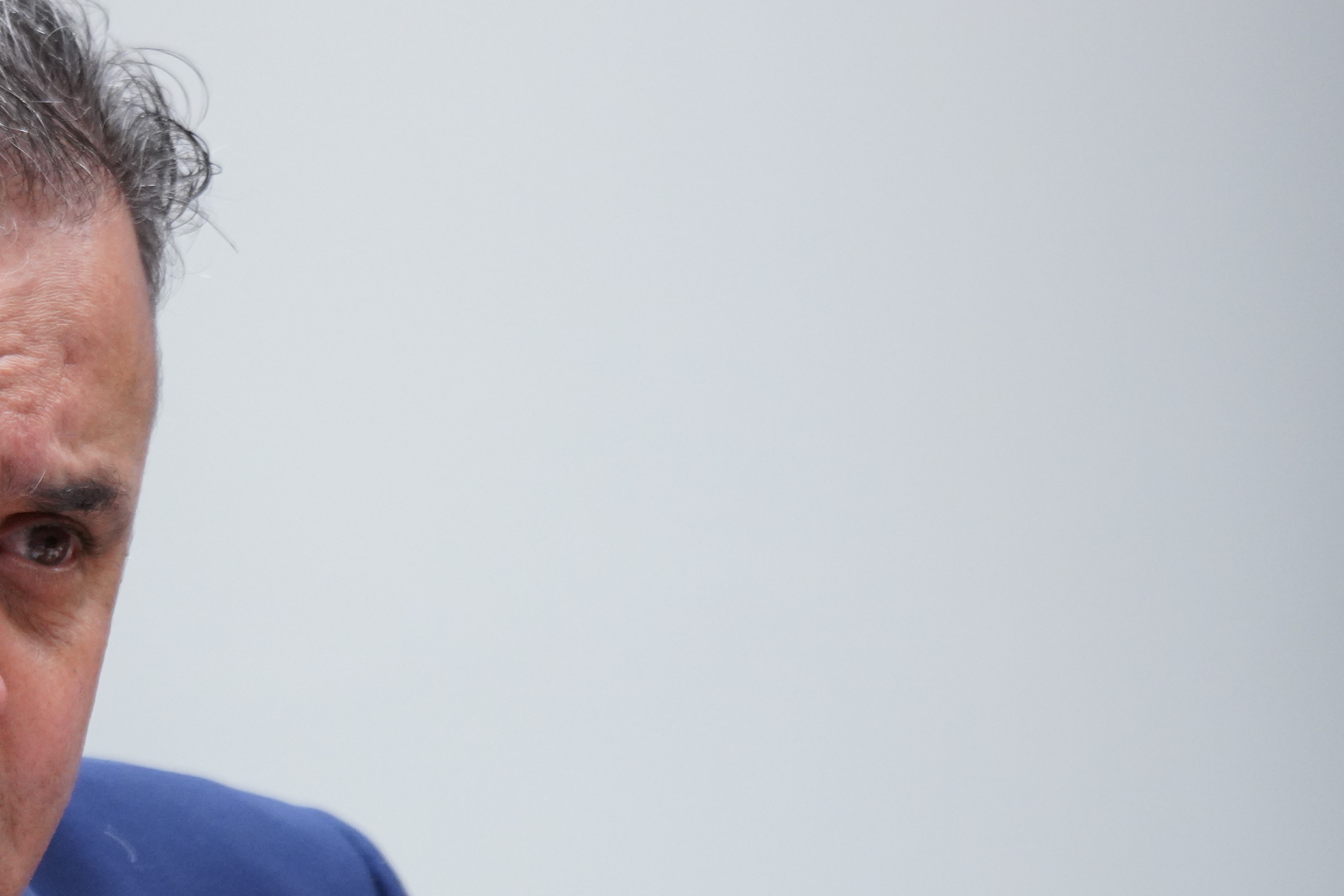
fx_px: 34164
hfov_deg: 2.3
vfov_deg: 1.5
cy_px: 652
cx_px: 198
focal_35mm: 915
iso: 3200
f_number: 5.6
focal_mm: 400
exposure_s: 1/160
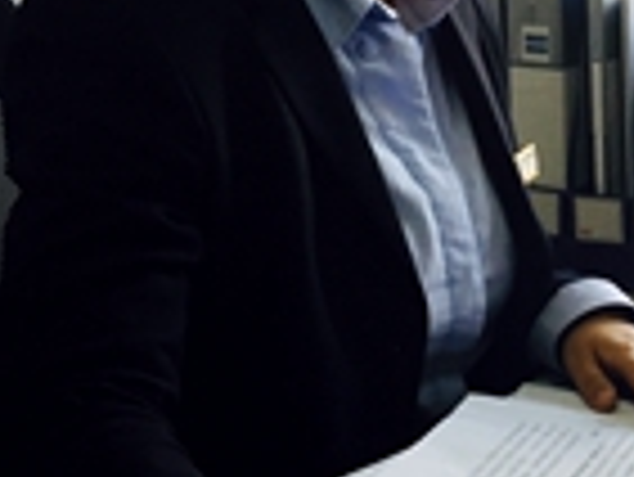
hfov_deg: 18.4
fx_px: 1888
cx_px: 683
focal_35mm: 103
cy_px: 358
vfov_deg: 14.3
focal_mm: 4.15
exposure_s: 1/100
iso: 50
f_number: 2.2
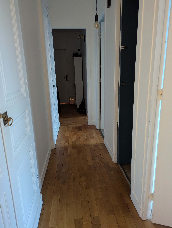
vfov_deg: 71.5
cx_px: 86
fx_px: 159
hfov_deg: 56.9
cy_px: 114
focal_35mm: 24
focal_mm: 6.81
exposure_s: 1/23.8
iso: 791
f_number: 1.85
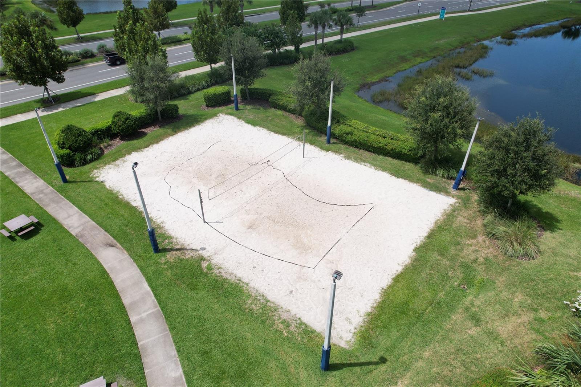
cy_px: 194
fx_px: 355
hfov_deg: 78.6
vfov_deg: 57.2
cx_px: 290
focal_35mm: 22
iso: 200
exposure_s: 1/3000
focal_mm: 8.38
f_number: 2.8
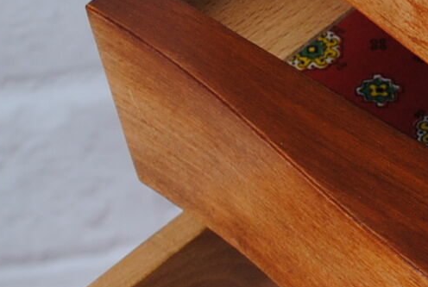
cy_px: 255
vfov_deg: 6.6
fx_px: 2502
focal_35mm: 210
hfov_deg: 9.4
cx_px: 740
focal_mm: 24
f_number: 4
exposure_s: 1/60
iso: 200
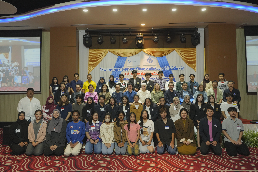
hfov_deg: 63.7
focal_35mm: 29
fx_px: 208
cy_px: 86
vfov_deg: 45.0
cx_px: 131
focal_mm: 28
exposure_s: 1/125
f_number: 4
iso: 2000
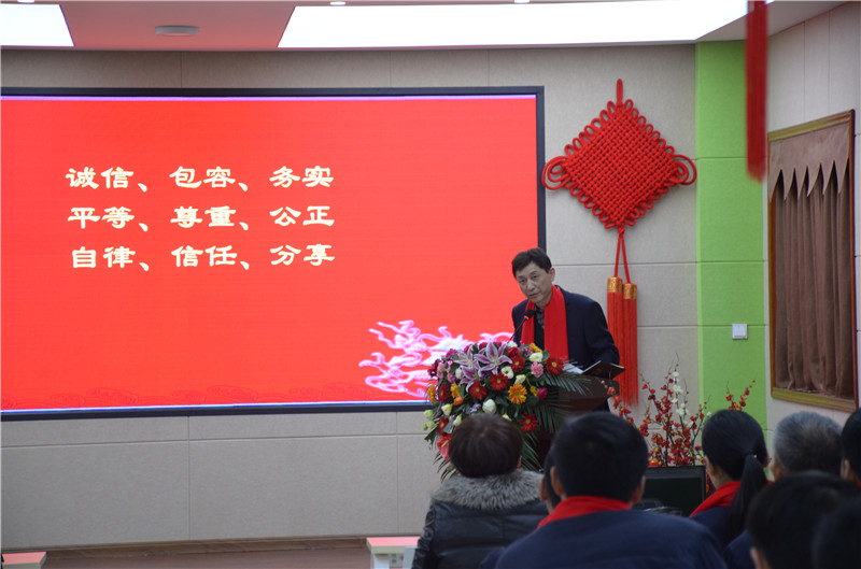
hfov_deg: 15.2
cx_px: 430
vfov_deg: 10.1
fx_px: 3220
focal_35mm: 135
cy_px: 284
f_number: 5.6
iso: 800
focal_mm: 90
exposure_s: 1/80
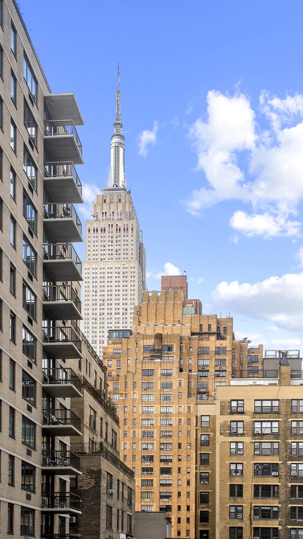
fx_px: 600
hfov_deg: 28.3
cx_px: 179
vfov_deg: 48.4
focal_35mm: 42
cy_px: 270
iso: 100
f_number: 10
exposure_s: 1/80
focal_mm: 40
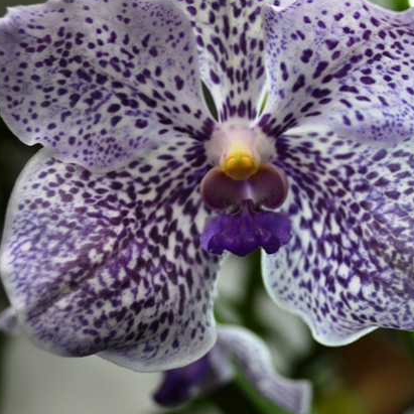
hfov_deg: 27.3
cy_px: 164
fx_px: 839
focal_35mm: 62
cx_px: 310
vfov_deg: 27.7
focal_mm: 26
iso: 400
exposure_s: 1/80
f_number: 4.5
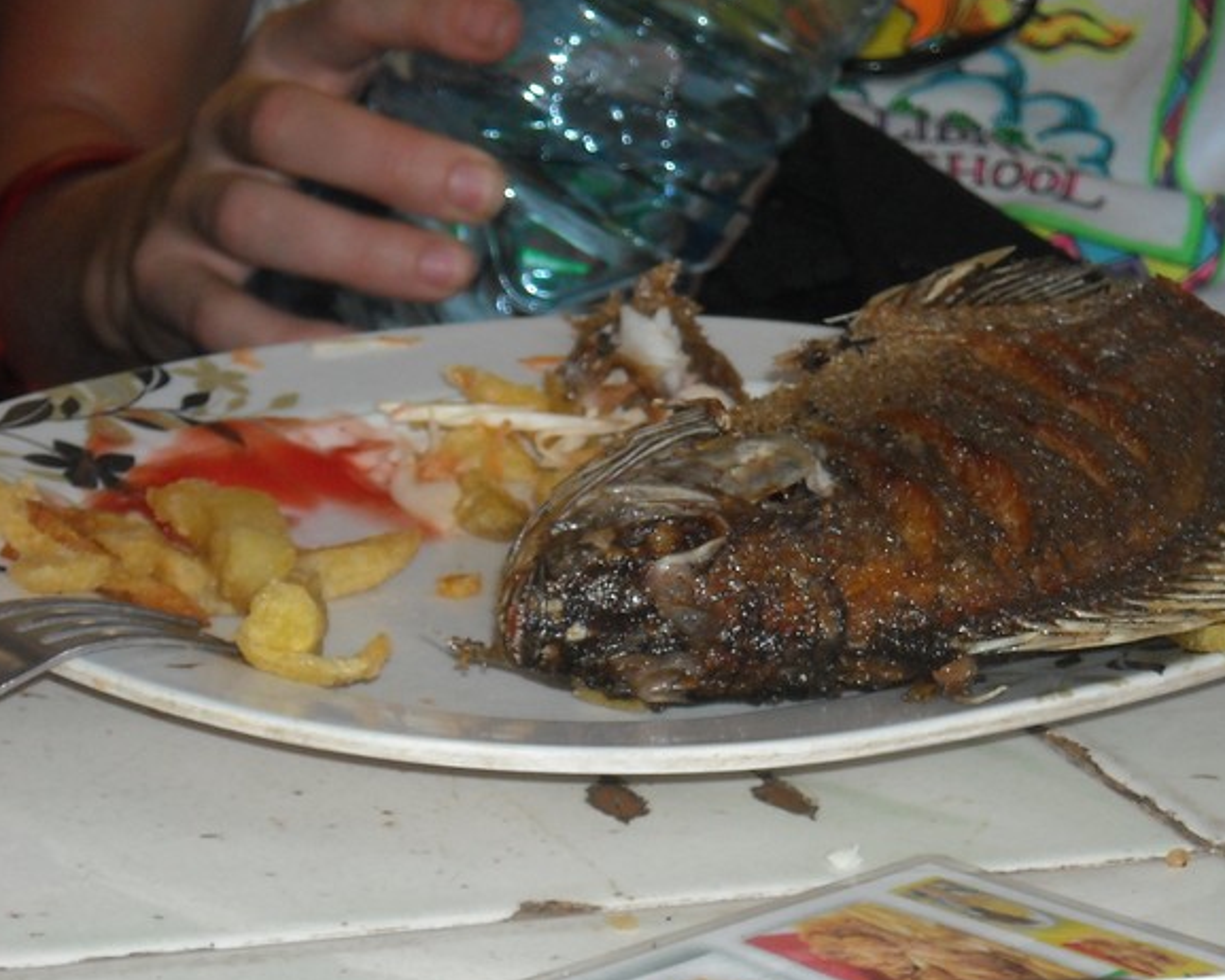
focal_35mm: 142
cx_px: 809
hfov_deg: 13.5
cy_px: 526
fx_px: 5150
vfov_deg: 10.9
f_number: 4.7
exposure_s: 1/125
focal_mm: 17.1
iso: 200
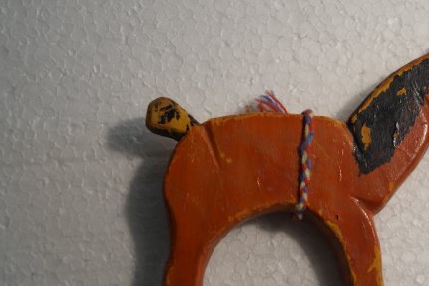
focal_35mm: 62
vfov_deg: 21.8
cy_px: 195
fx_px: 739
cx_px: 295
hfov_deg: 32.1
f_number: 4.5
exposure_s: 1/60
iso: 400
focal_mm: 28
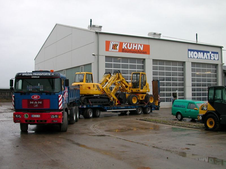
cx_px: 113
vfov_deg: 33.6
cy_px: 84
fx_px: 281
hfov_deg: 43.9
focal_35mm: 43
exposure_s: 1/201
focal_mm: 6.6
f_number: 2.9
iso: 100
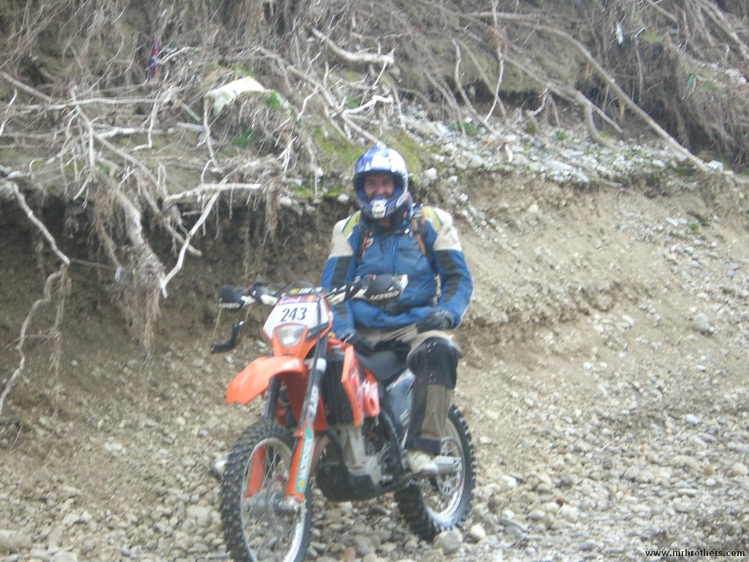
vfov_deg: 13.0
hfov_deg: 17.3
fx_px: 2467
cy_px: 281
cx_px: 374
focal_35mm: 114
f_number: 5.2
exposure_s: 1/60
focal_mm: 18.6
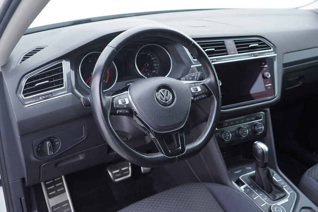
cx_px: 159
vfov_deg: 36.9
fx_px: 318
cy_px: 106
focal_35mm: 36
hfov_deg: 53.1
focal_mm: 24
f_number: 2.8
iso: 200
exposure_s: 1/40
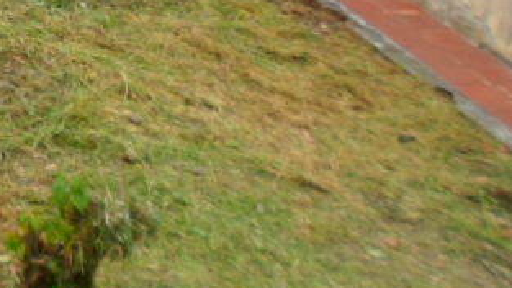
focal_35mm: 89
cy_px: -224
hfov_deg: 20.1
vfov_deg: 12.5
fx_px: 1208
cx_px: -288
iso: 80
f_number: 2.5
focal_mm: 4.5
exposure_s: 1/750
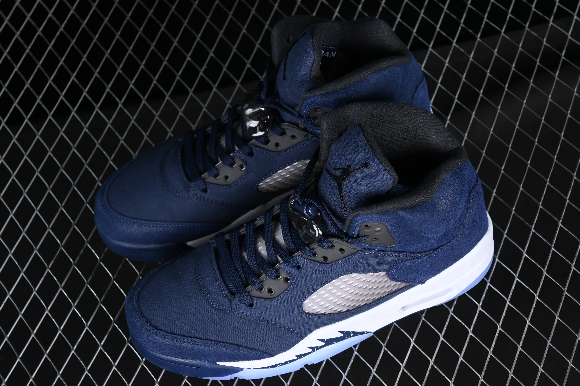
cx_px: 290
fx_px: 1208
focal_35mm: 75
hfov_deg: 27.0
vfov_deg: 18.2
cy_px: 193
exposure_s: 1/40
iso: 160
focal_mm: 50
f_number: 6.3
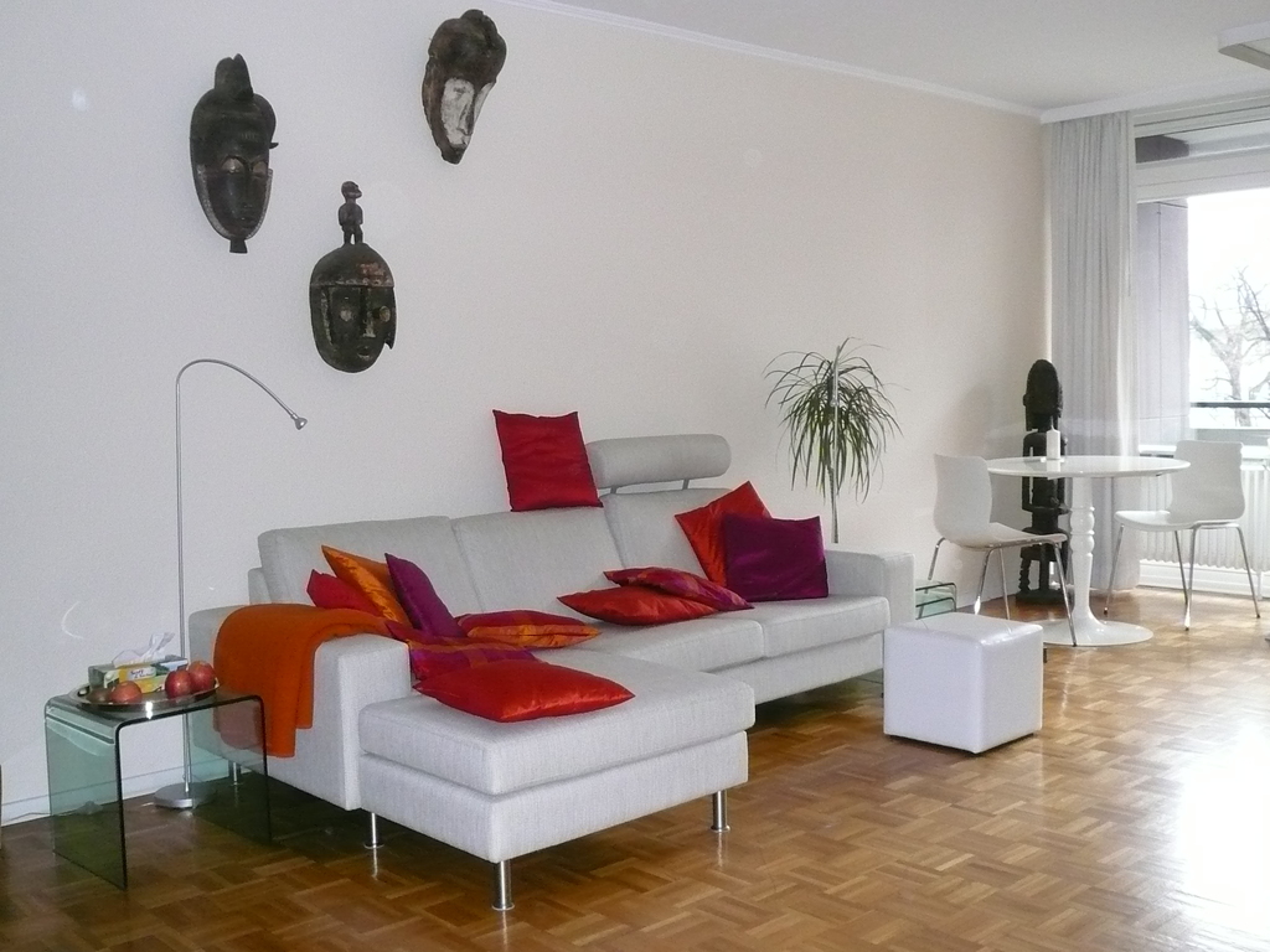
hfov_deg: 51.4
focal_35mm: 36
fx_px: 1321
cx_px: 635
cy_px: 476
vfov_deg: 39.7
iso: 320
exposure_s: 1/30
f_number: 2.8
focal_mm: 4.6
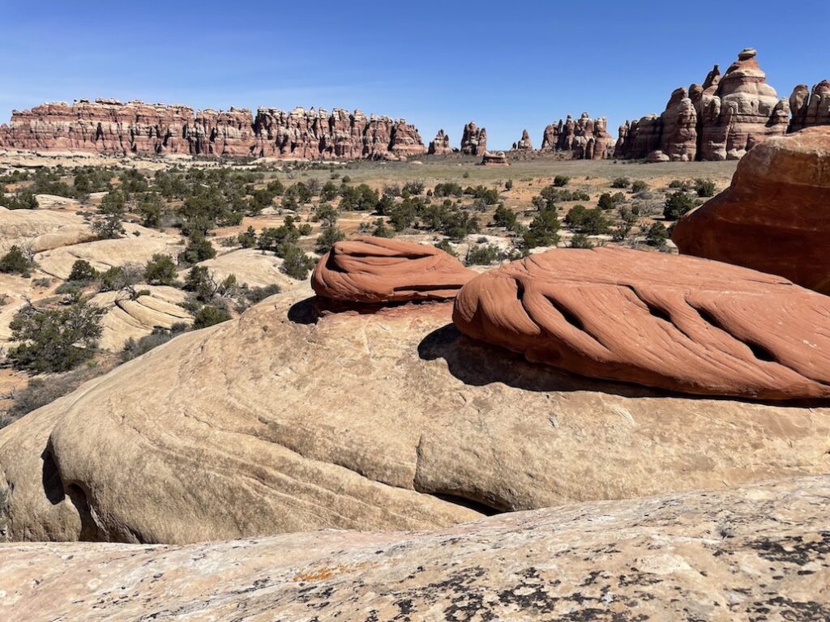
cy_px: 311
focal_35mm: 26
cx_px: 415
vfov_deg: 53.1
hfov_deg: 67.3
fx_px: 623
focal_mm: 4.2
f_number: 1.6
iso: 32
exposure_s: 1/5814
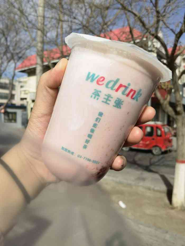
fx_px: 192
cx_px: 92
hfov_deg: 51.4
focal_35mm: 27
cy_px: 123
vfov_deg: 65.3
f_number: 1.8
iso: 50
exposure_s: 1/2000
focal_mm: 4.4
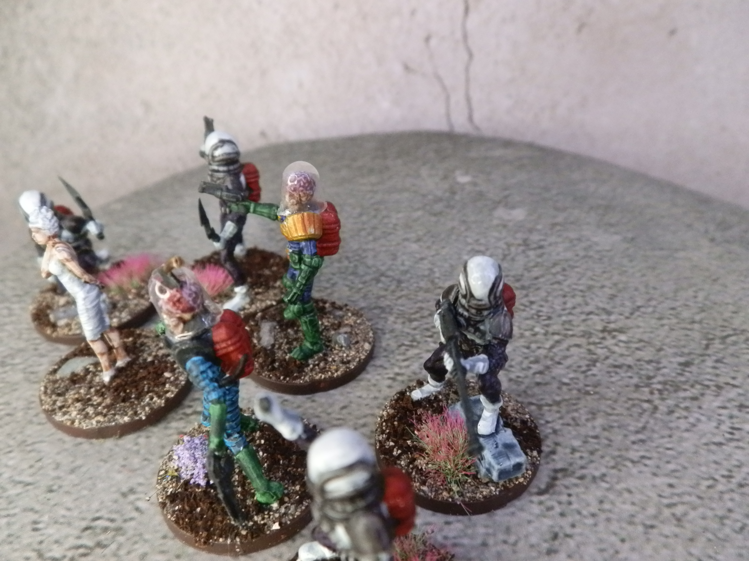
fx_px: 606
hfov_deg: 63.4
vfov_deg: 49.7
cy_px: 280
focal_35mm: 28
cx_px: 374
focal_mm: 5
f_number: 3.1
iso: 400
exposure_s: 1/100
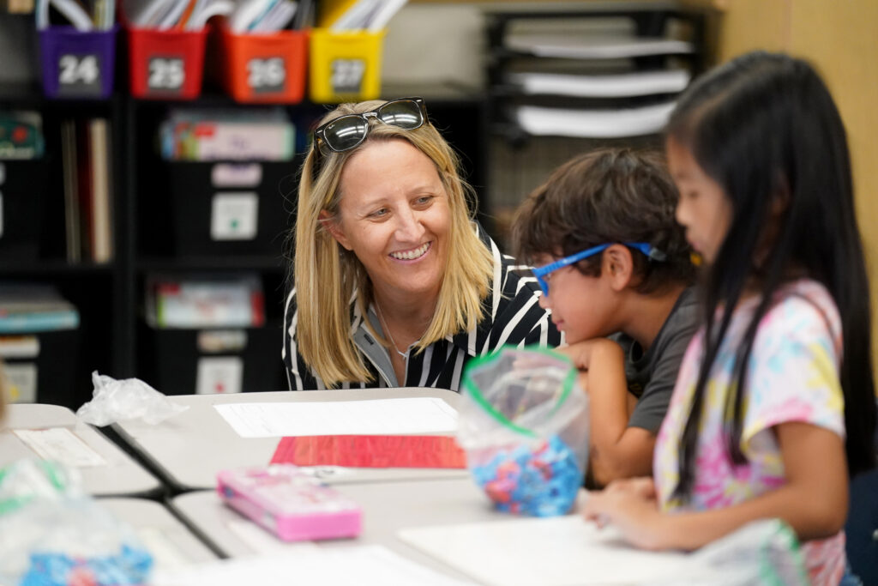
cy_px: 293
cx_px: 439
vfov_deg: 7.7
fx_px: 4366
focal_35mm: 179
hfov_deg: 11.5
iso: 4000
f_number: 2.8
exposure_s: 1/400
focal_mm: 179
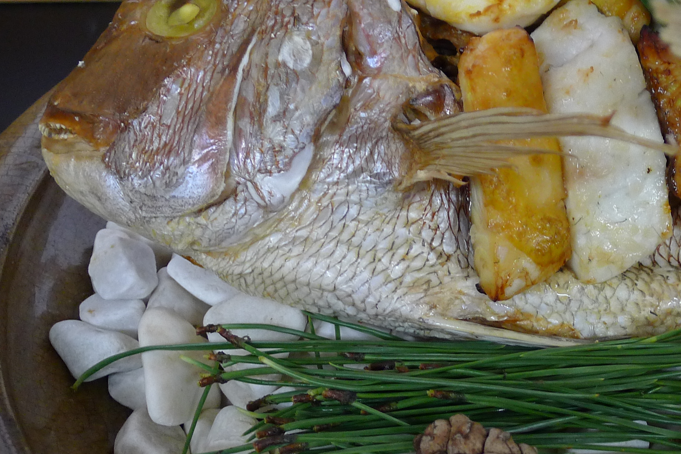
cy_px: 193
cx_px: 542
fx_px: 889
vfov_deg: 28.6
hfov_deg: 40.2
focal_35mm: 47
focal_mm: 5.1
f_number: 2
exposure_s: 1/60
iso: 250
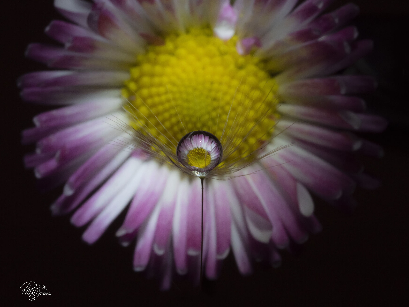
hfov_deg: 16.4
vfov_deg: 12.3
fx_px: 1418
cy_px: 154
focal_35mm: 120
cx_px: 204
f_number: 22
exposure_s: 1/60
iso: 800
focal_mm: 60
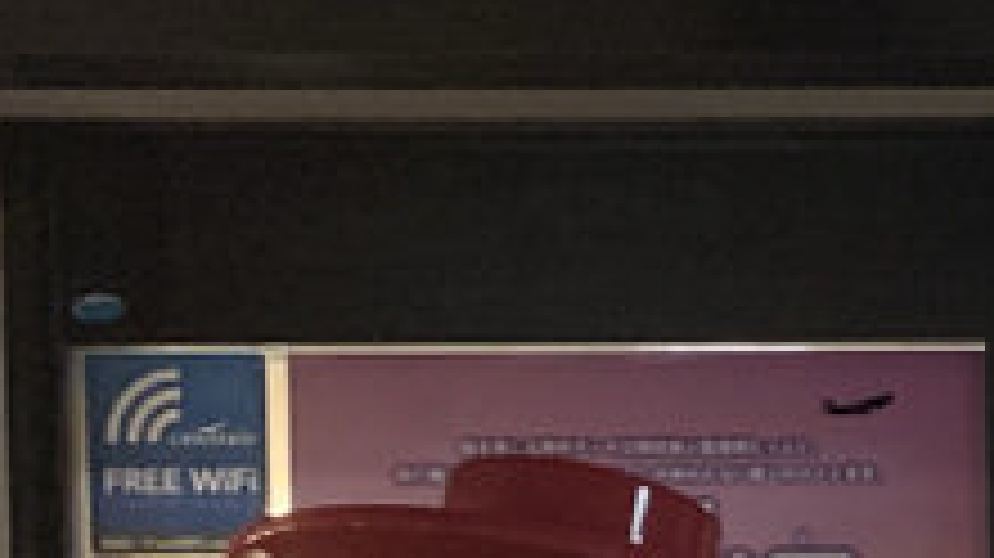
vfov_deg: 9.3
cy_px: 1062
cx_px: 1992
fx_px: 3240
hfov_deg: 14.5
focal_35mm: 123
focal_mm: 4.25
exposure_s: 1/30
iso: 500
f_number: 1.8
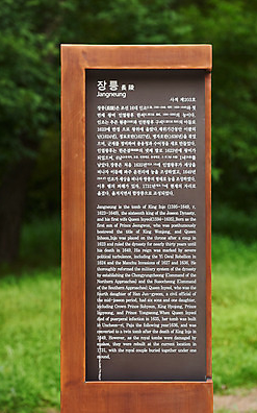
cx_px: 136
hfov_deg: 12.7
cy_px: 208
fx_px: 1156
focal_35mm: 103
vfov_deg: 20.2
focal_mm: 100
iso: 1000
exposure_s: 1/1250
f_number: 4.5
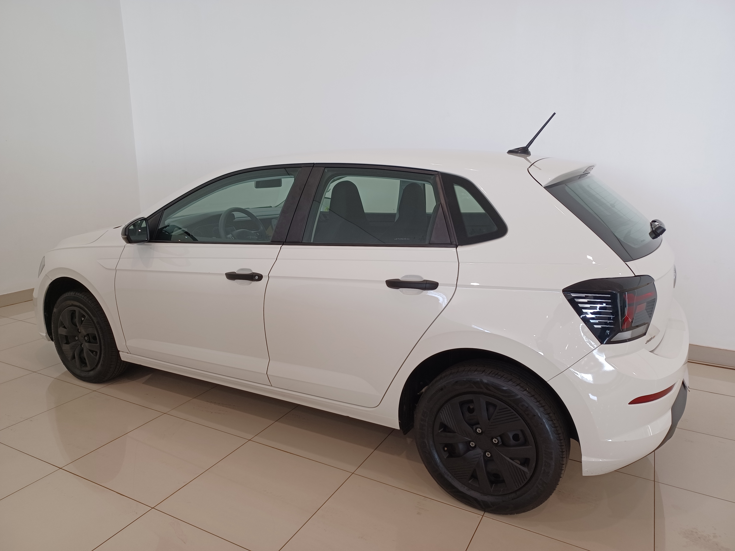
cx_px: 368
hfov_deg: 69.4
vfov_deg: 54.9
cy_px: 276
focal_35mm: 25
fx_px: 531
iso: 160
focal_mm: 4.6
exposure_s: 1/60
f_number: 1.8
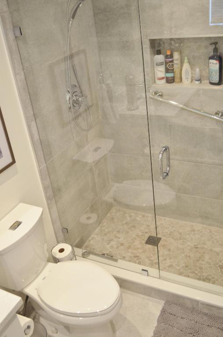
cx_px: 112
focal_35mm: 36
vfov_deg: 53.2
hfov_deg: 36.7
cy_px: 168
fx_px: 336
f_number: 4
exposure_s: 1/60
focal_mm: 24
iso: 640
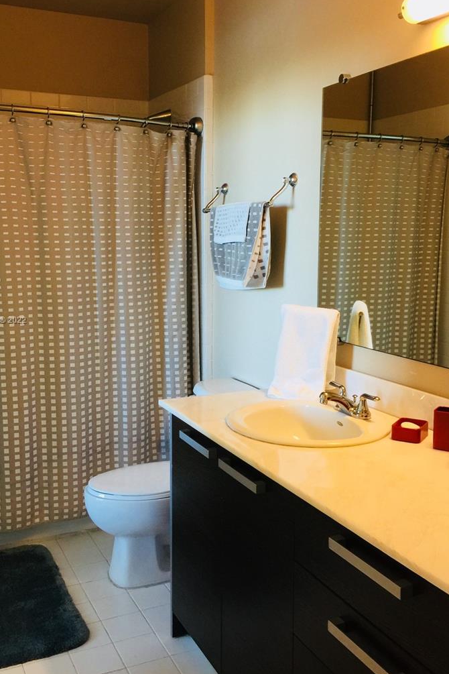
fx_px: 673
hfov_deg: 36.8
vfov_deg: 53.1
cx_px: 205
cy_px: 321
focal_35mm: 36
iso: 50
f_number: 2.2
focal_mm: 4.15
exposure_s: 1/17
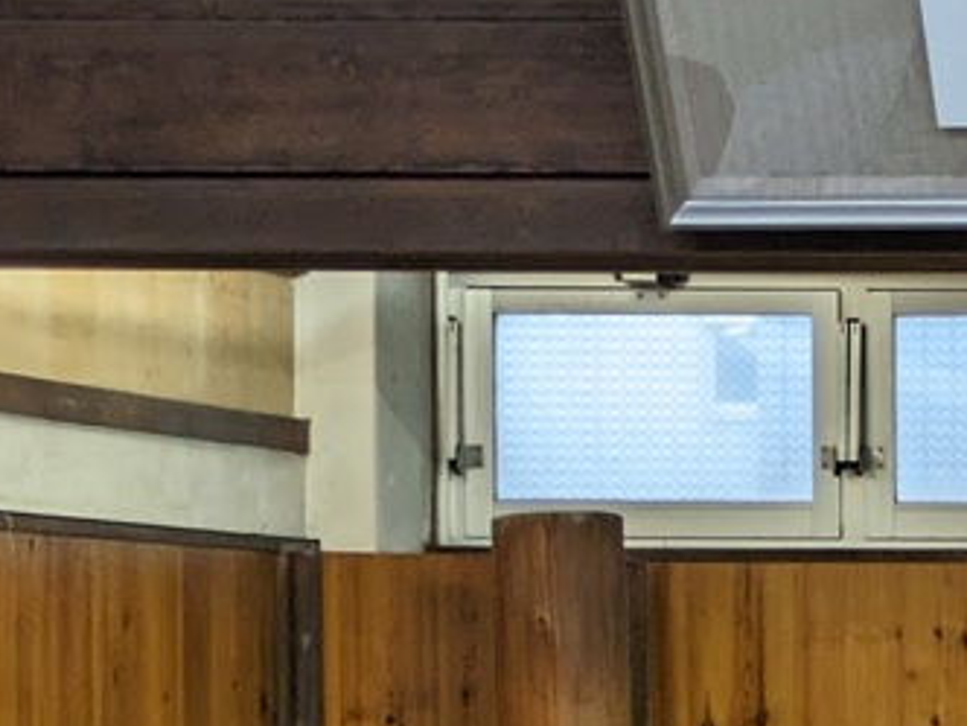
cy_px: 889
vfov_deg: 6.7
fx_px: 6174
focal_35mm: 221
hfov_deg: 8.4
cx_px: 2021
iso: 100
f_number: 1.89
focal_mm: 5.43
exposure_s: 1/50
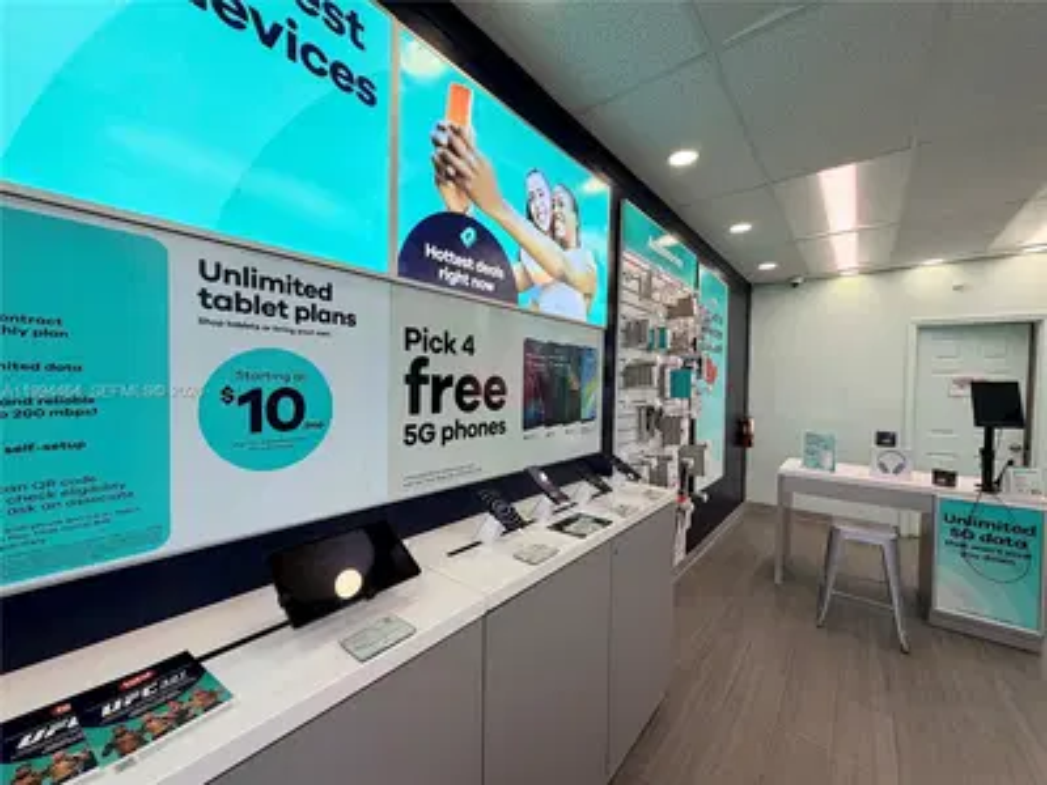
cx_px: 524
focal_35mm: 14
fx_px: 423
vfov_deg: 85.7
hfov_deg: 102.1
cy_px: 392
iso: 40
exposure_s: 1/120
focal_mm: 2.22
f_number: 2.2
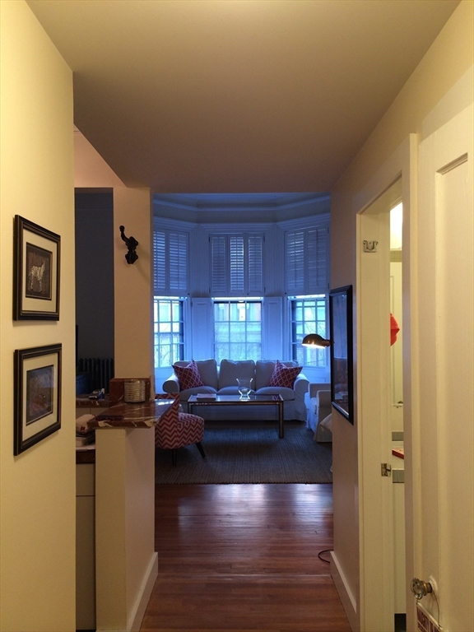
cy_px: 316
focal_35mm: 30
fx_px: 548
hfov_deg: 46.8
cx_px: 237
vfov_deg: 60.0
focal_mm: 4.12
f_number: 2.2
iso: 100
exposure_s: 1/30
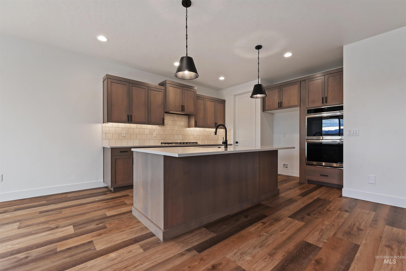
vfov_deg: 77.4
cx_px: 203
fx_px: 169
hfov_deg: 100.4
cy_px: 136
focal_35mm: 15
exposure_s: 1/20
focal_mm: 15
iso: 320
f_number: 6.3
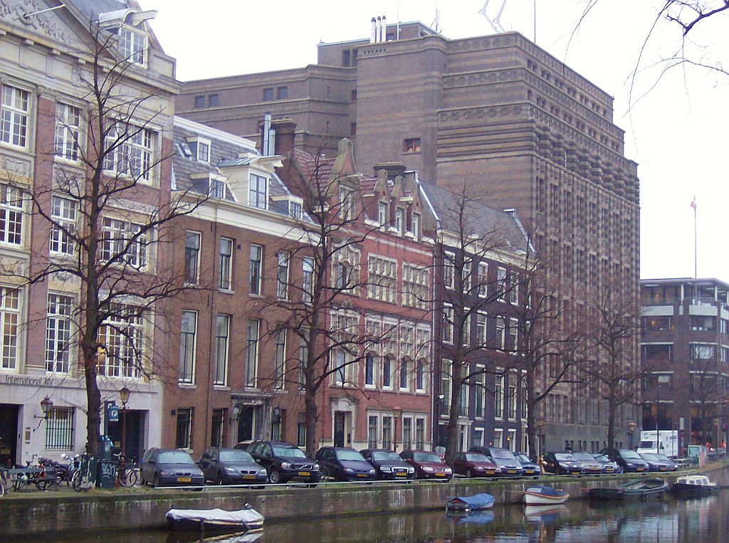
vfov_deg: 20.9
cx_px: 364
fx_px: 1471
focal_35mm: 70
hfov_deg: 27.8
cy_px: 272
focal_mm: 11.6
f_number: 3.7
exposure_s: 1/97.8
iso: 123
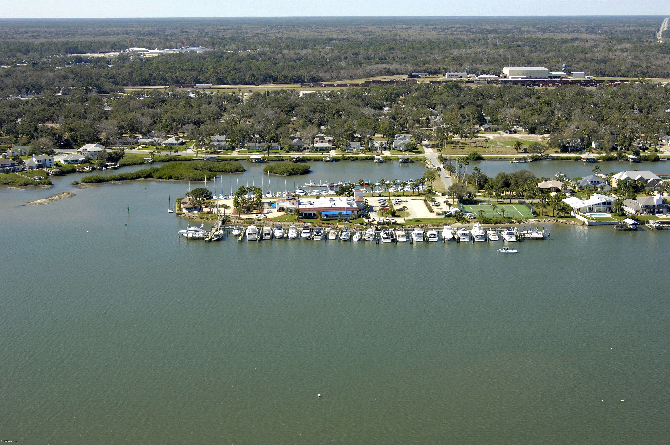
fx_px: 948
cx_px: 335
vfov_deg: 26.4
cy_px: 222
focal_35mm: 51
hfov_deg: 38.9
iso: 400
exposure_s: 1/1000
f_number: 6.3
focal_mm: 34
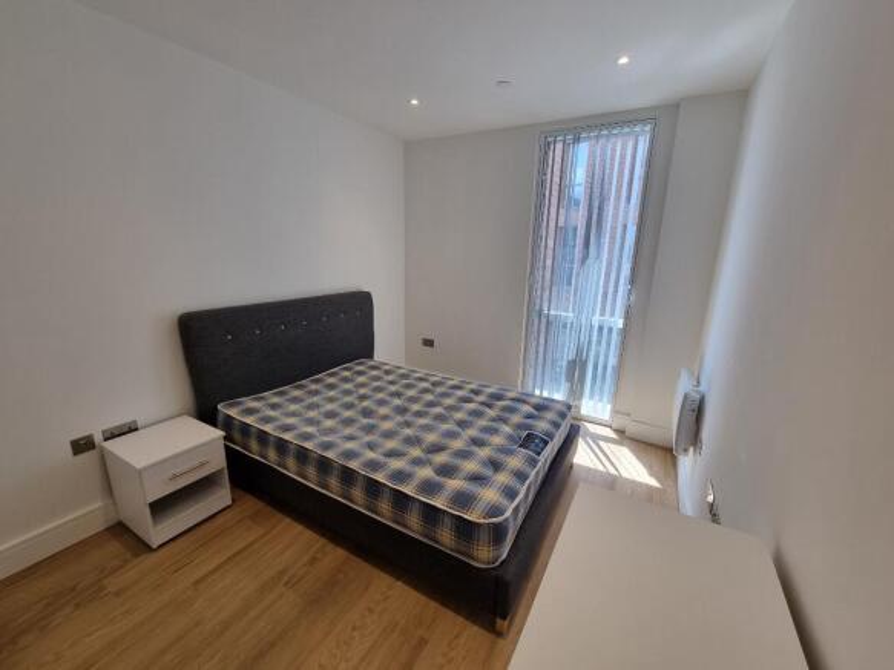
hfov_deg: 106.2
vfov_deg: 89.9
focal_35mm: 13
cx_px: 447
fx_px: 336
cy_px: 335
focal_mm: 2.2
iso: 64
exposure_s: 1/100
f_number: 2.2
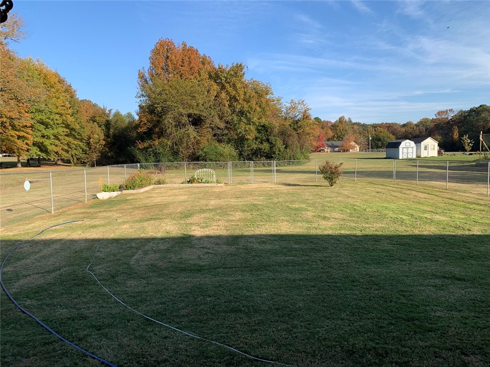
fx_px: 368
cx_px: 245
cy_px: 184
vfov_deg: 53.1
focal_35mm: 26
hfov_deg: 67.3
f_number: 1.8
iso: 25
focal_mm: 4.25
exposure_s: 1/1299
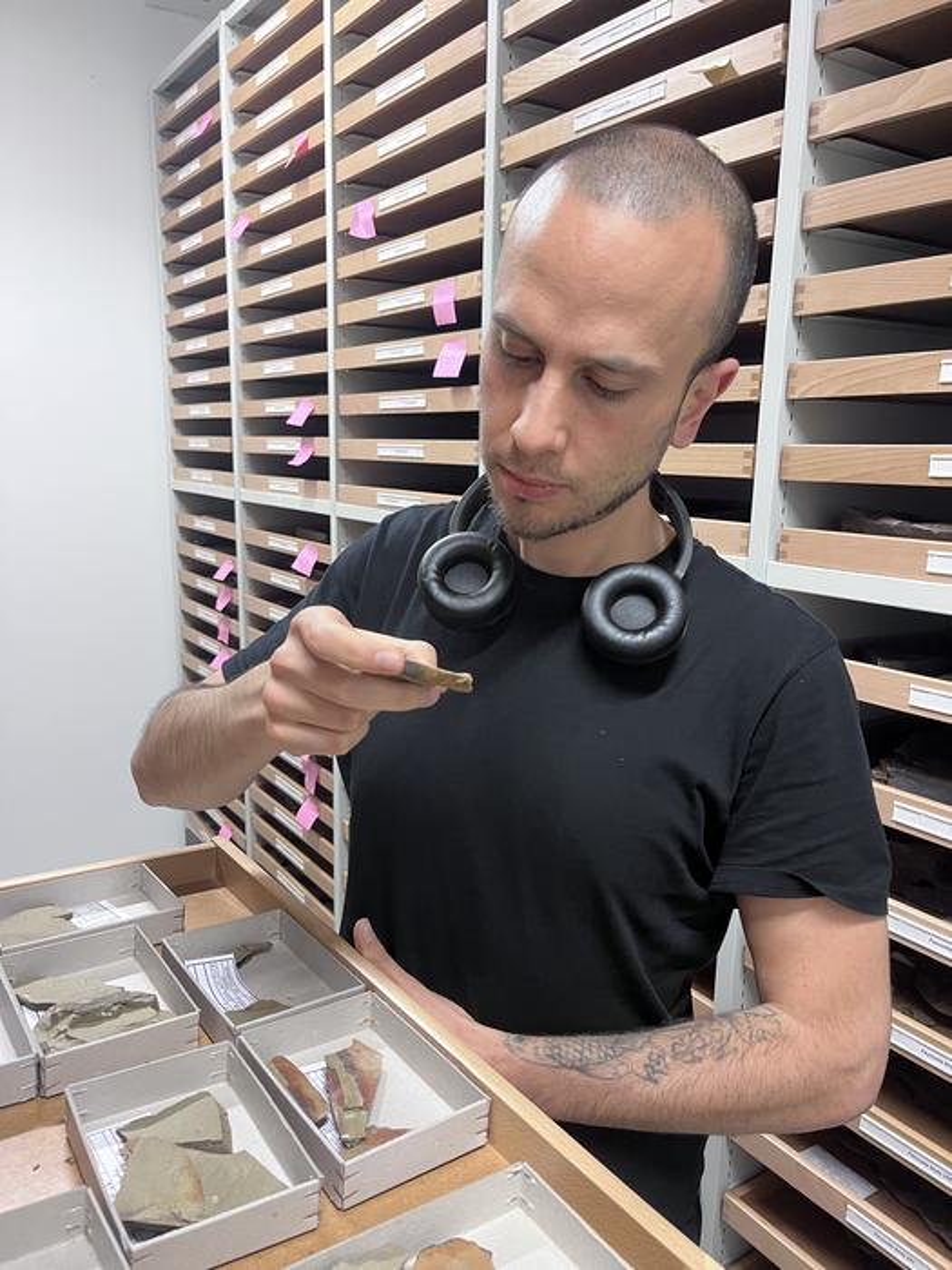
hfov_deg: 53.1
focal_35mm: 26
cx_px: 476
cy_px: 635
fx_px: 953
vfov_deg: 67.3
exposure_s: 1/50
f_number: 1.6
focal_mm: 5.1
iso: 320
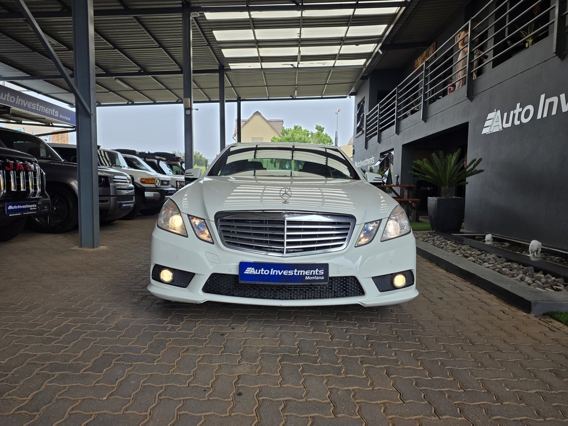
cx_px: 284
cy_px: 213
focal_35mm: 23
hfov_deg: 73.9
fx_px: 377
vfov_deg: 58.9
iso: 80
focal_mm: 6.25
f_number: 1.7
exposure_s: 1/1429
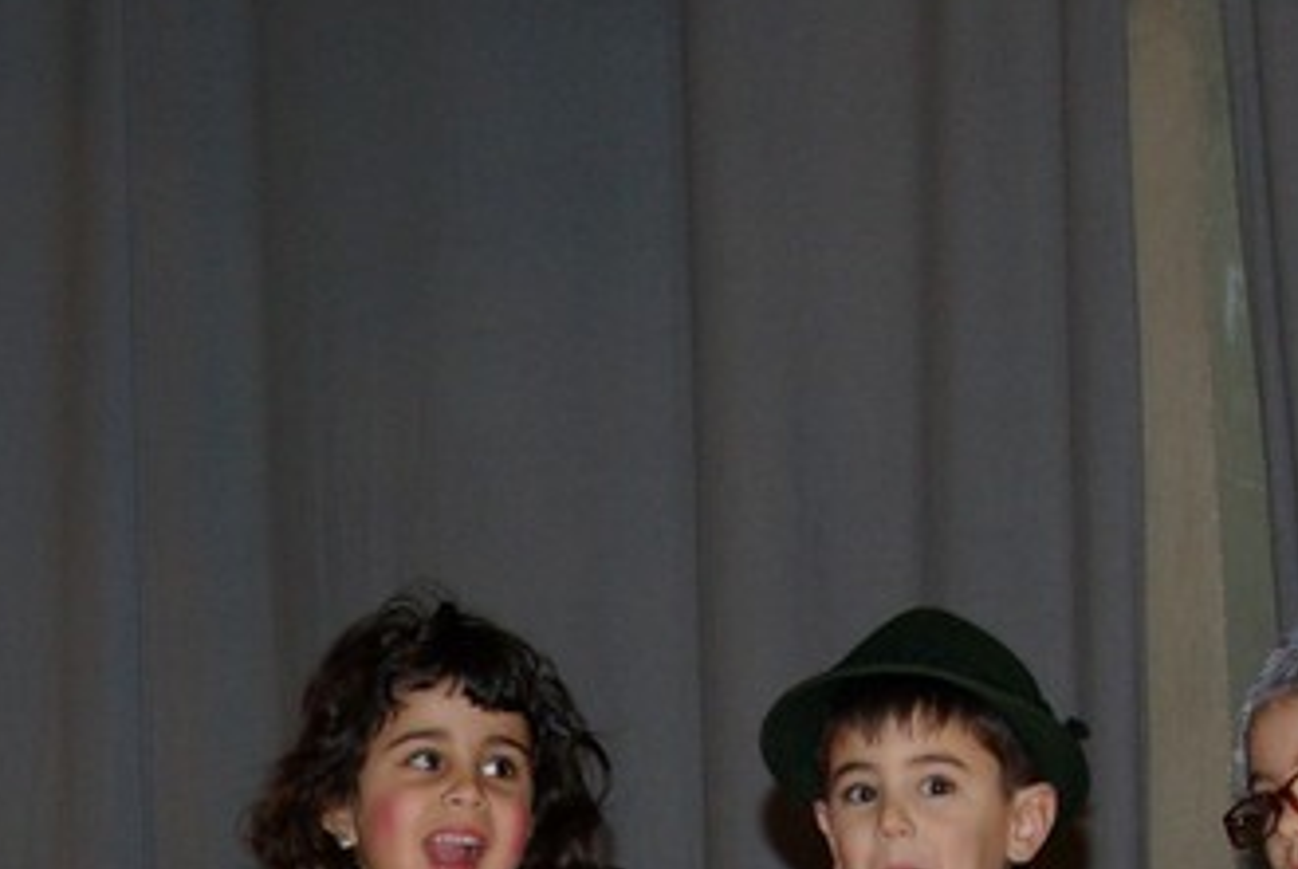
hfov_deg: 12.5
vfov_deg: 8.3
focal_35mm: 163
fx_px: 5885
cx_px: 283
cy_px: 1327
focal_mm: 28
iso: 400
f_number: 5.6
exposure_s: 1/45
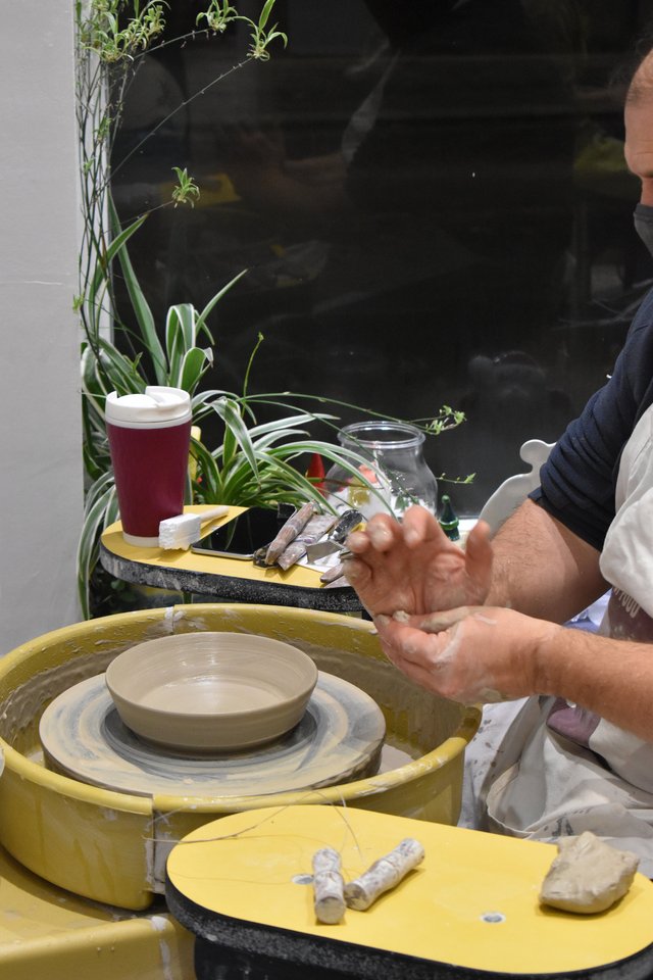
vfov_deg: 24.6
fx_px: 2245
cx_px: 326
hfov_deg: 16.6
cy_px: 490
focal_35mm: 82
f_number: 6.3
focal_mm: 55
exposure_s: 1/60
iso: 4000
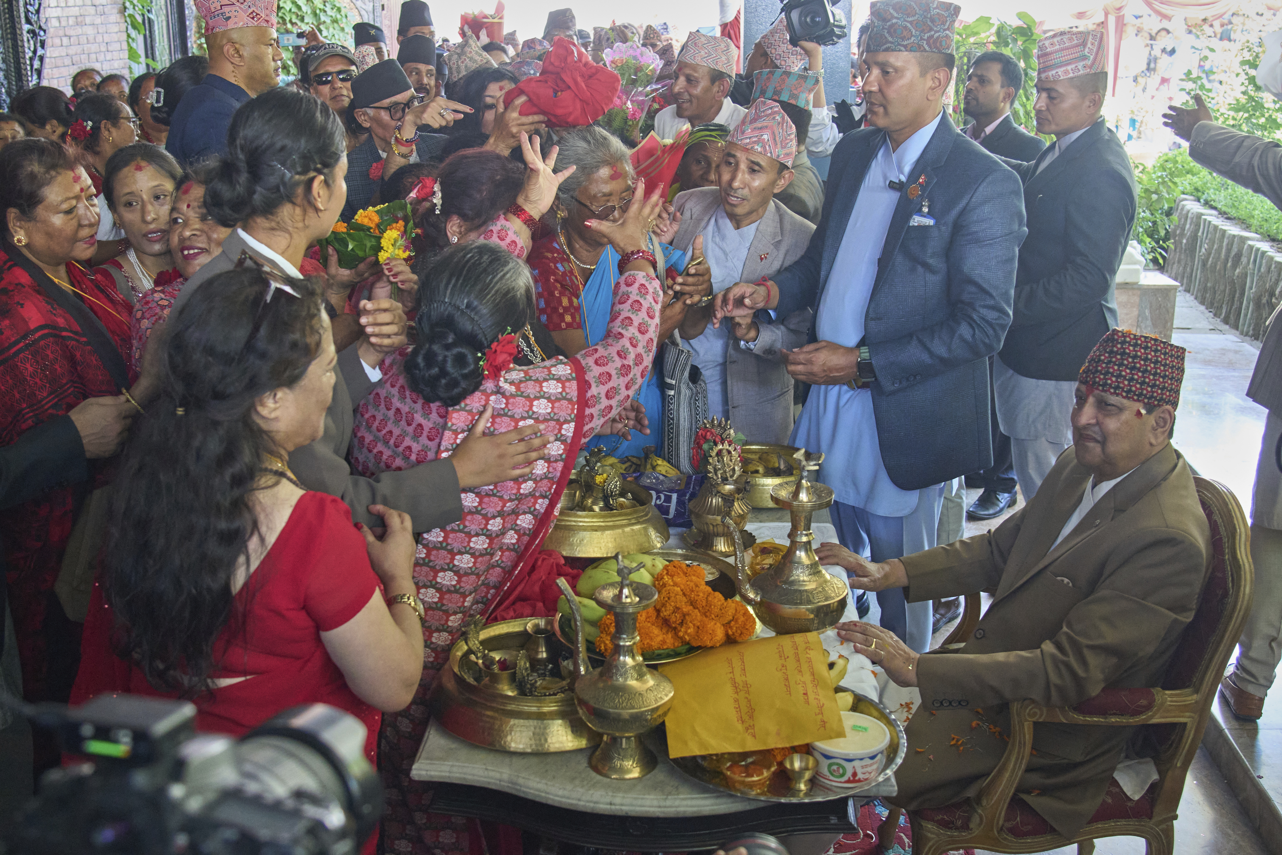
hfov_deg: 53.1
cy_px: 428
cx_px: 641
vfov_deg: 36.9
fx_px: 1282
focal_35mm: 36
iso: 2500
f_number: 4
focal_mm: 24
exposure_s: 1/160
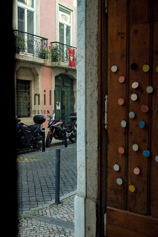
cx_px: 79
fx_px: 270
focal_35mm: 41
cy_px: 118
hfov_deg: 32.6
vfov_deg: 47.4
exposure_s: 1/150
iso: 200
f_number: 2.8
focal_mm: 27
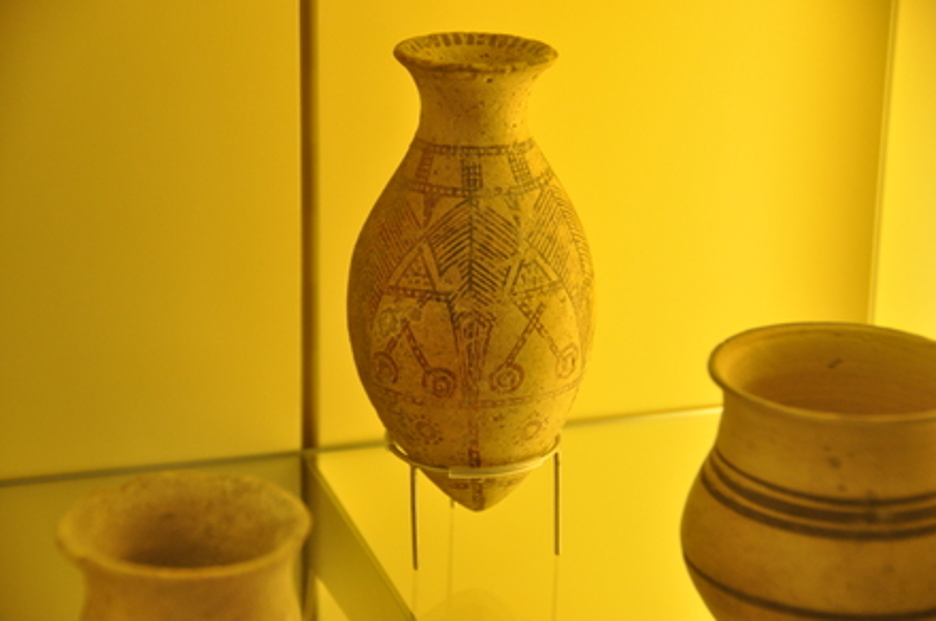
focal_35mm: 135
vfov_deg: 10.1
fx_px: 3505
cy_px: 310
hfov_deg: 15.2
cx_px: 468
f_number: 5.3
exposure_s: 1/100
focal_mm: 90
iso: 1000
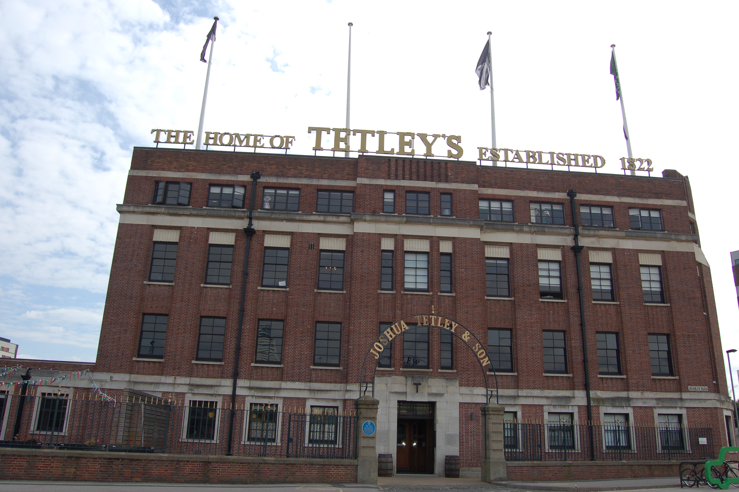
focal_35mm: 27
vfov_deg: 47.8
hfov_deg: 67.4
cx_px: 370
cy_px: 246
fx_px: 554
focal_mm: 18
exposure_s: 1/500
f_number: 7.1
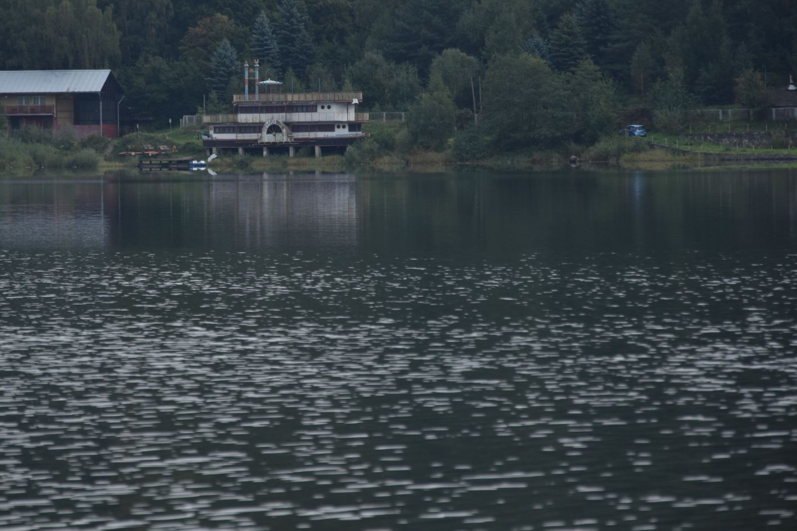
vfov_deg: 6.1
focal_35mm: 227
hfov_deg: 9.1
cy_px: 213
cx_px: 244
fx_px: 5018
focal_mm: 105
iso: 100
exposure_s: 1/200
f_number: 5.6
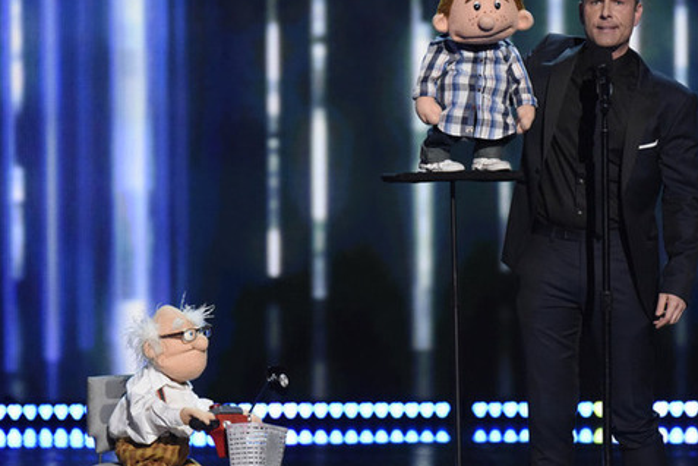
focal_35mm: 491
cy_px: 281
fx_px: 9519
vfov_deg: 2.8
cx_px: 474
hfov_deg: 4.2
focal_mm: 300
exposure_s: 1/400
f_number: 4
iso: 5000
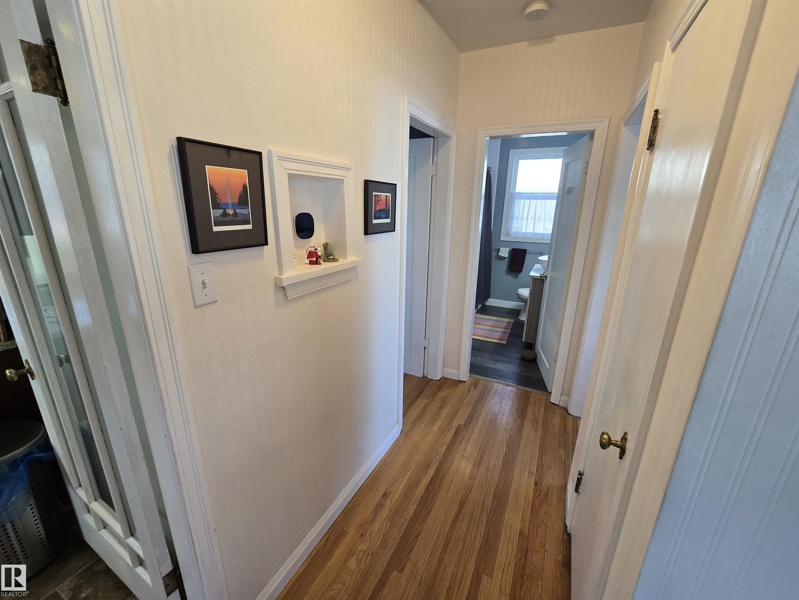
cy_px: 300
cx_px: 400
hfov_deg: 106.2
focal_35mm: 13
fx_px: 300
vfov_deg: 89.9
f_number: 2.2
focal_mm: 2.2
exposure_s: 1/60
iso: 100
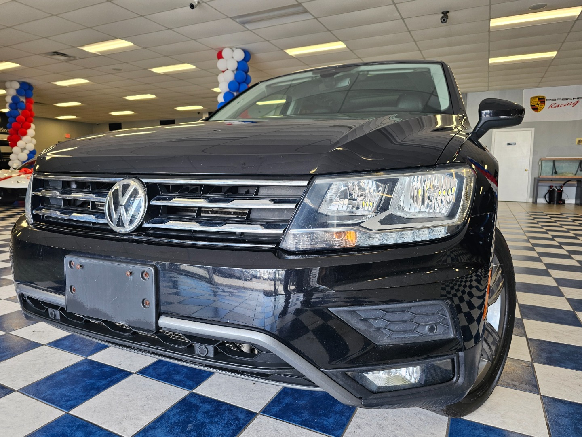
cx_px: 291
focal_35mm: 23
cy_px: 218
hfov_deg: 73.9
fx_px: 387
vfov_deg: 58.9
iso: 64
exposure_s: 1/120
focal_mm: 6.3
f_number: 1.7
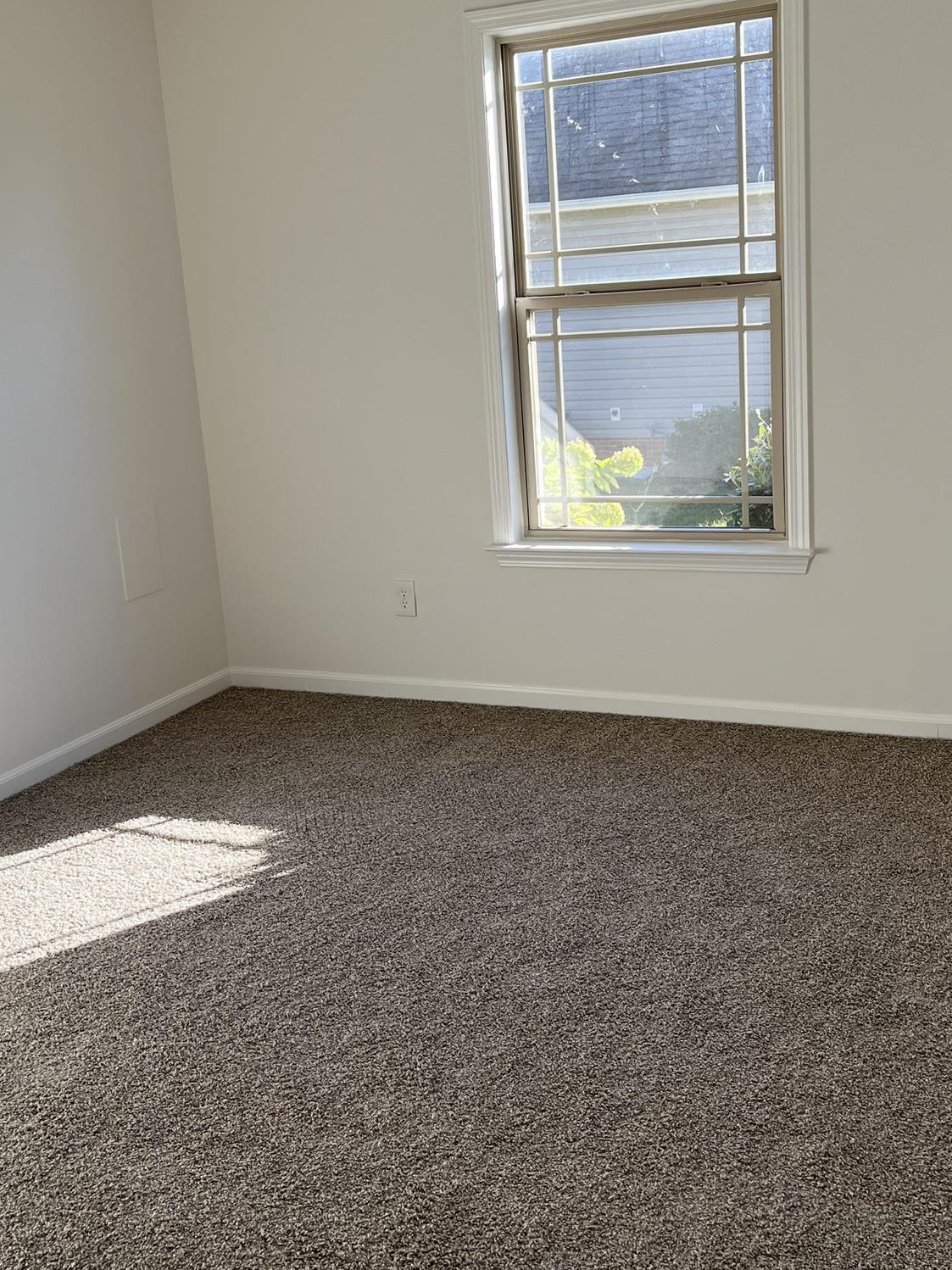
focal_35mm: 40
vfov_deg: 46.8
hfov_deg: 35.9
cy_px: 619
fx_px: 1467
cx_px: 421
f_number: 1.6
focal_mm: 5.1
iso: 40
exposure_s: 1/283
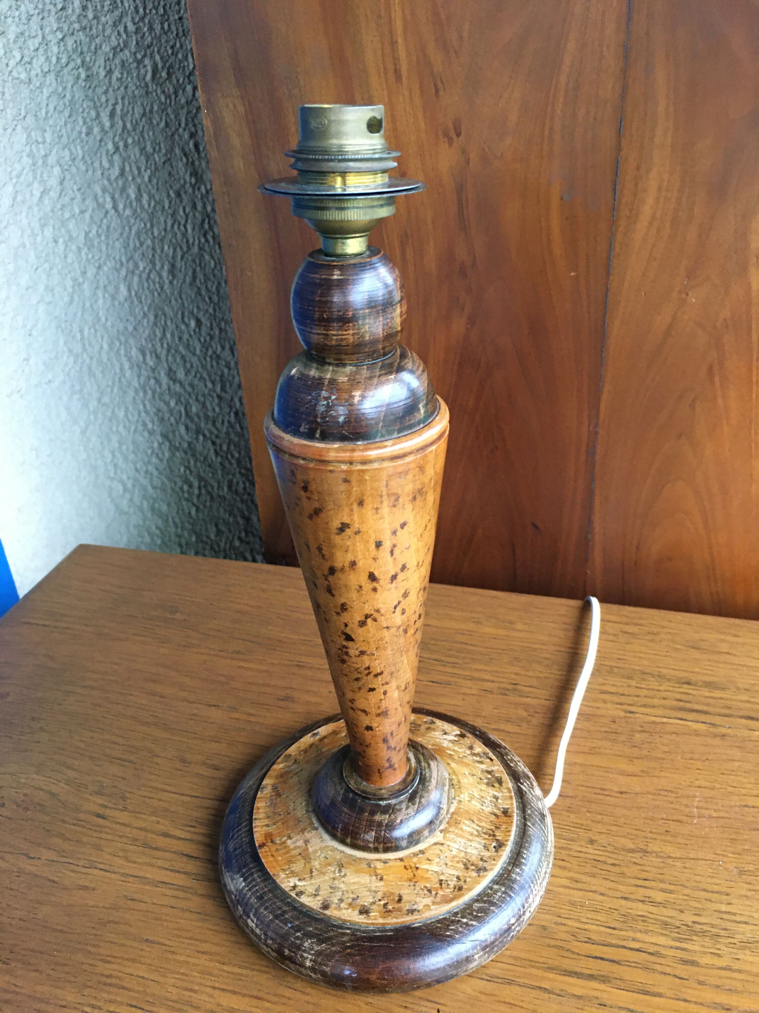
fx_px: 848
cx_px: 380
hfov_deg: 48.2
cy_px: 506
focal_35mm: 29
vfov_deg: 61.7
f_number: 2.2
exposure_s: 1/25
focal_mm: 4.15
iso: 200
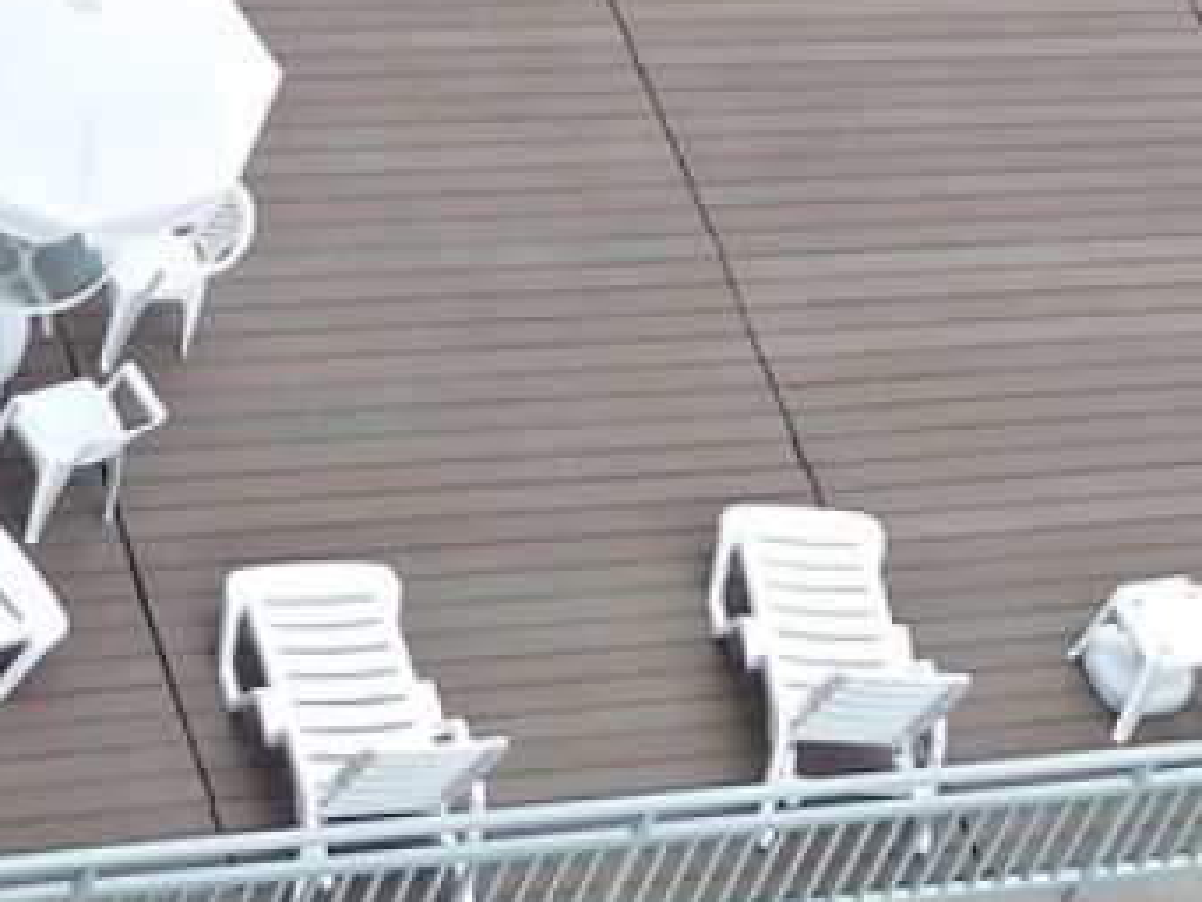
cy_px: -472
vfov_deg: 8.8
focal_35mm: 165
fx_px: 5731
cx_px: 1569
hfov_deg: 11.6
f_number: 4
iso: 80
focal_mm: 7.3
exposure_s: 1/200
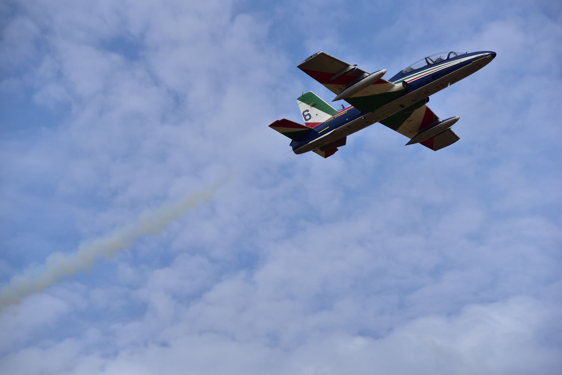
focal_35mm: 120
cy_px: 188
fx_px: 1874
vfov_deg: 11.4
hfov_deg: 17.1
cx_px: 281
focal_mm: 120
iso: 640
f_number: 5
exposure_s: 1/4000
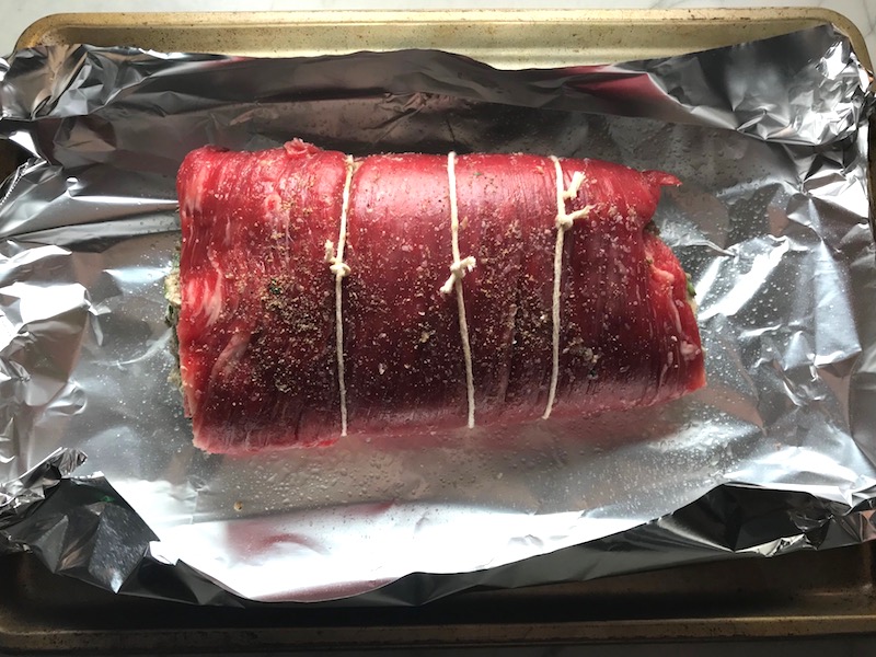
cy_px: 328
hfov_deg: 63.4
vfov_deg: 49.7
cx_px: 438
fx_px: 709
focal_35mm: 28
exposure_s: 1/120
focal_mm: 3.99
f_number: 1.8
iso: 40
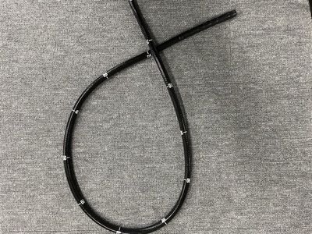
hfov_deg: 67.3
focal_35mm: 26
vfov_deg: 53.1
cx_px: 156
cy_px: 117
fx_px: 234
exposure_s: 1/60
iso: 200
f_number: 1.6
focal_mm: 4.2
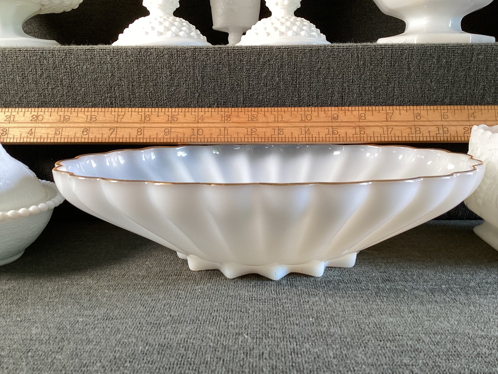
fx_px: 446
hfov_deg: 58.3
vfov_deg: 45.4
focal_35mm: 31
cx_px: 249
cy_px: 187
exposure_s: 1/50
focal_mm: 3.3
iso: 64
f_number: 2.4
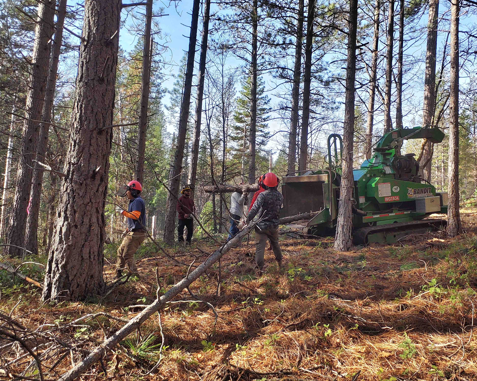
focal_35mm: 28
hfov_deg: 62.2
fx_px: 395
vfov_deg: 51.5
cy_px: 188
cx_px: 249
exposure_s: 1/219
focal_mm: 3.58
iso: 40
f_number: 1.9
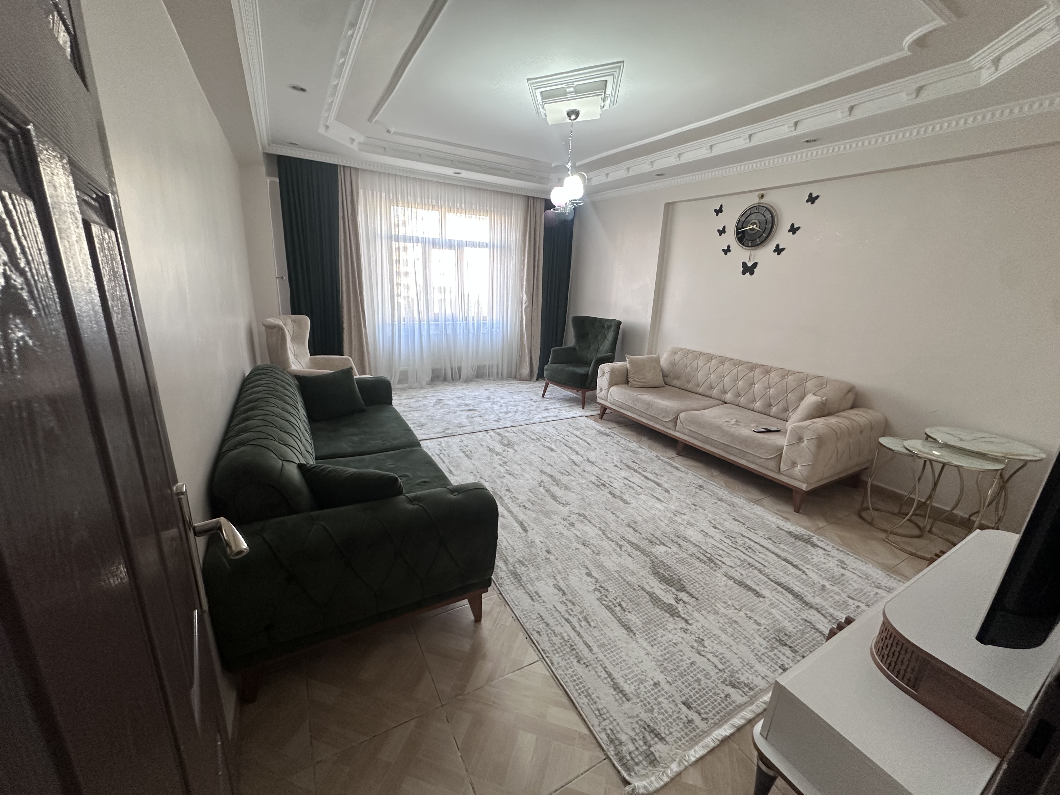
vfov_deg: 85.7
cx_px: 530
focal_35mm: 14
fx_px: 429
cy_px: 398
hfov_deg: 102.1
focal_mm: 2.22
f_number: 2.2
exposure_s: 1/50
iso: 200
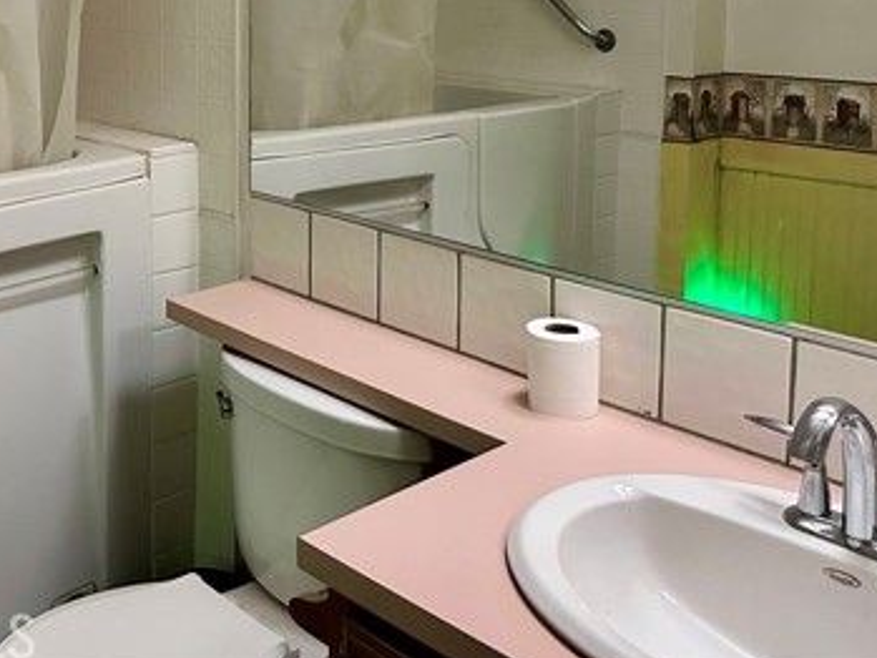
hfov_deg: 41.6
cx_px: 216
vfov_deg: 31.4
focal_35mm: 44
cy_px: 70
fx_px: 1115
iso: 800
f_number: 1.78
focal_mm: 6.86
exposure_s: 1/40
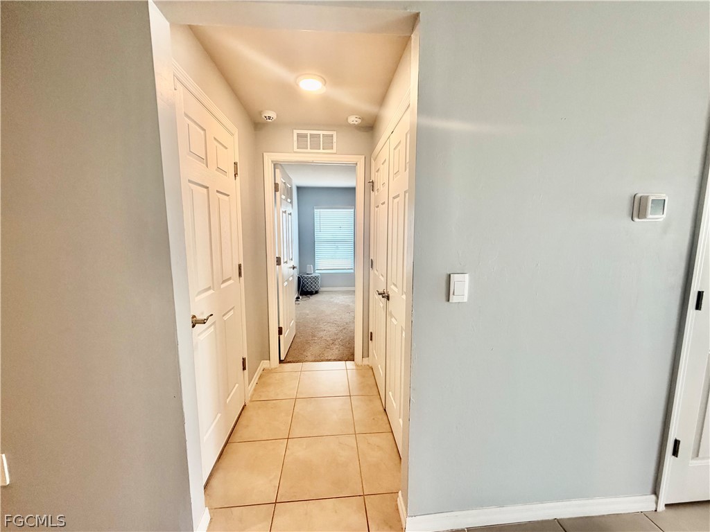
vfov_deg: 85.7
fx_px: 287
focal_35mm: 14
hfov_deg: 102.1
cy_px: 266
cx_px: 355
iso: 250
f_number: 2.2
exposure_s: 1/120
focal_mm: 2.22
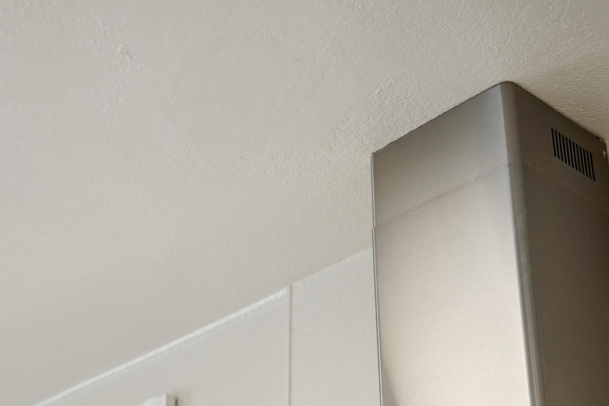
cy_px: 363
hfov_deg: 32.9
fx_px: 1032
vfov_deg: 21.8
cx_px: 285
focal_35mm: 61
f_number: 2.8
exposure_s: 1/25
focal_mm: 33
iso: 100
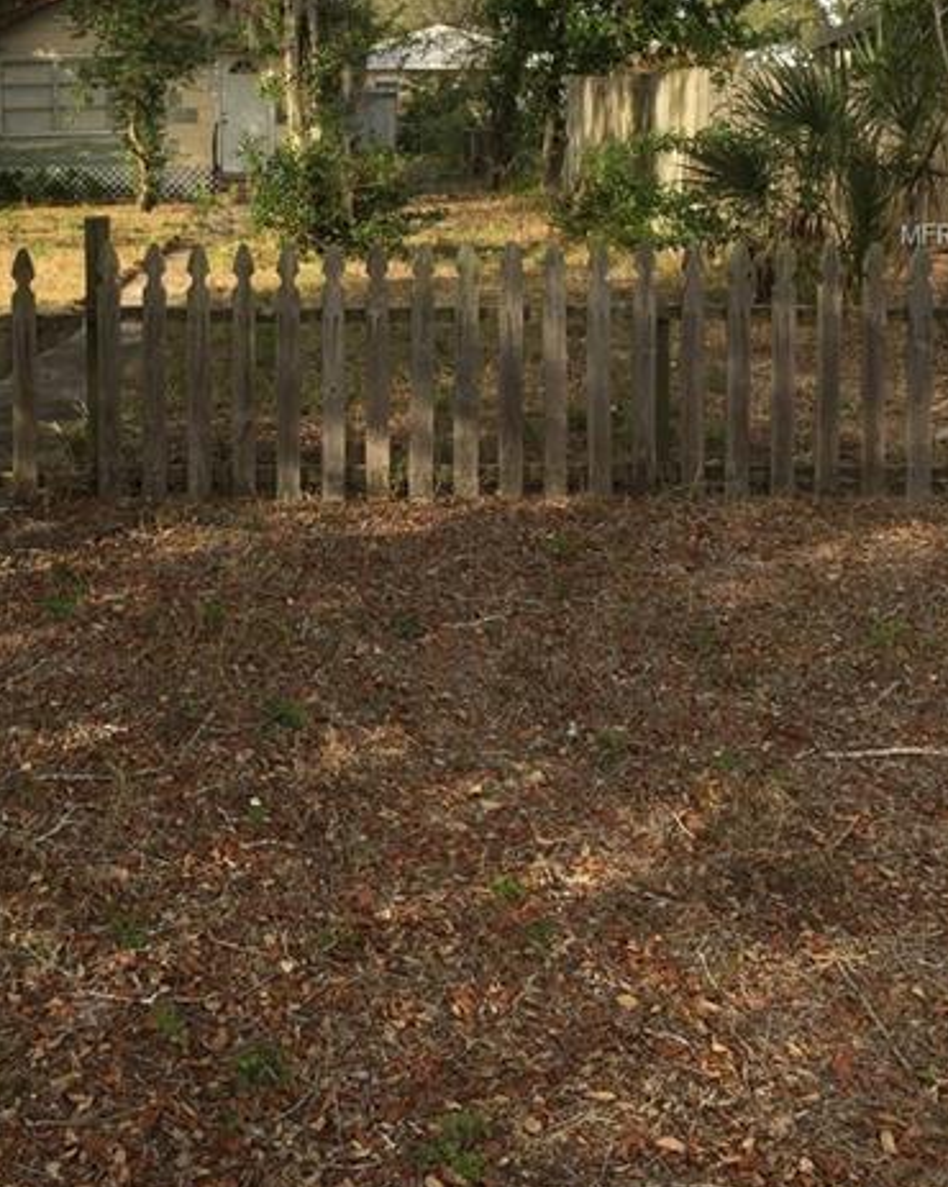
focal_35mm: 47
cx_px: 279
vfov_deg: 38.1
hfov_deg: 31.7
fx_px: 1649
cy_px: 236
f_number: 2.2
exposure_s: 1/514
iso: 32
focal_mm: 4.15
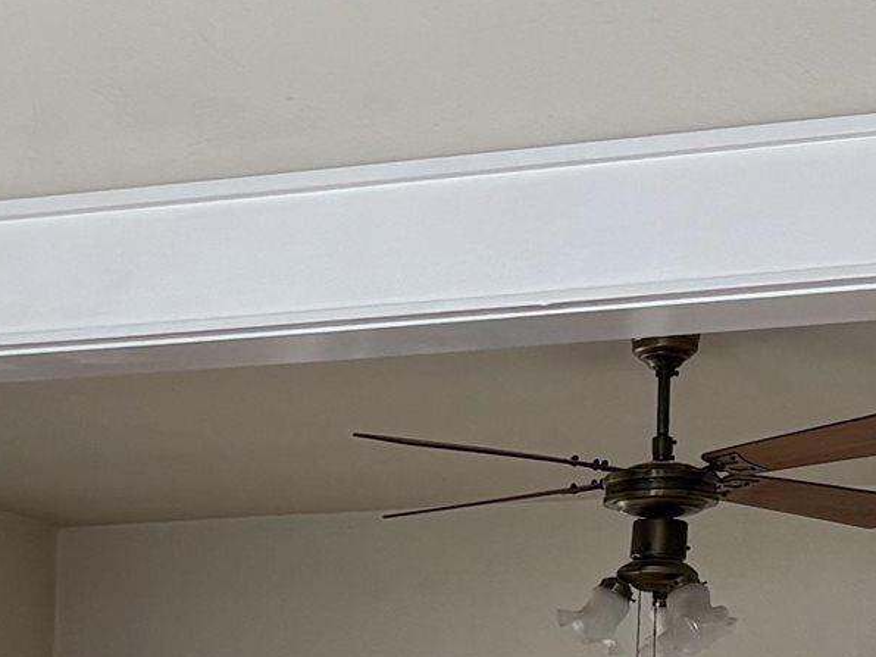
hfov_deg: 14.6
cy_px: 1051
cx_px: 78
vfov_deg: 10.6
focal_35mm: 134
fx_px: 3391
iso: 125
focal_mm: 5.96
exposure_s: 1/125
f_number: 1.6
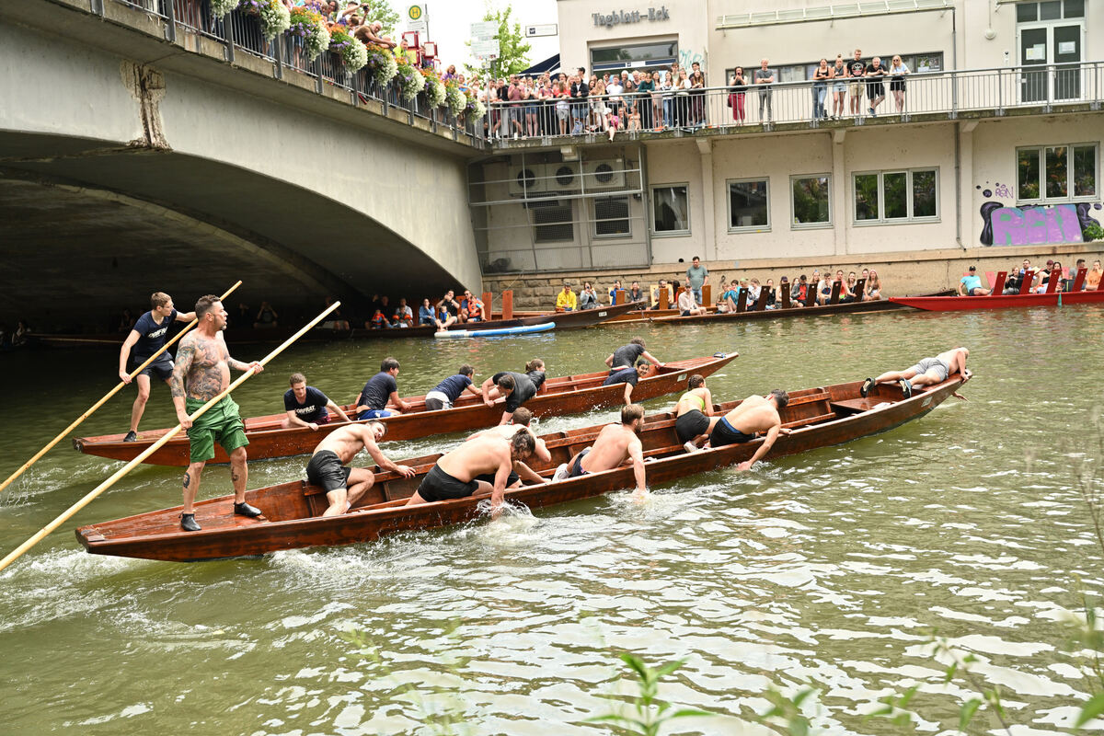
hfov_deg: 50.7
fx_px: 1165
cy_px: 368
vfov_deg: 35.1
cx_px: 552
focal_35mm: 38
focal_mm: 38
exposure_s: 1/1000
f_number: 3.5
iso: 400
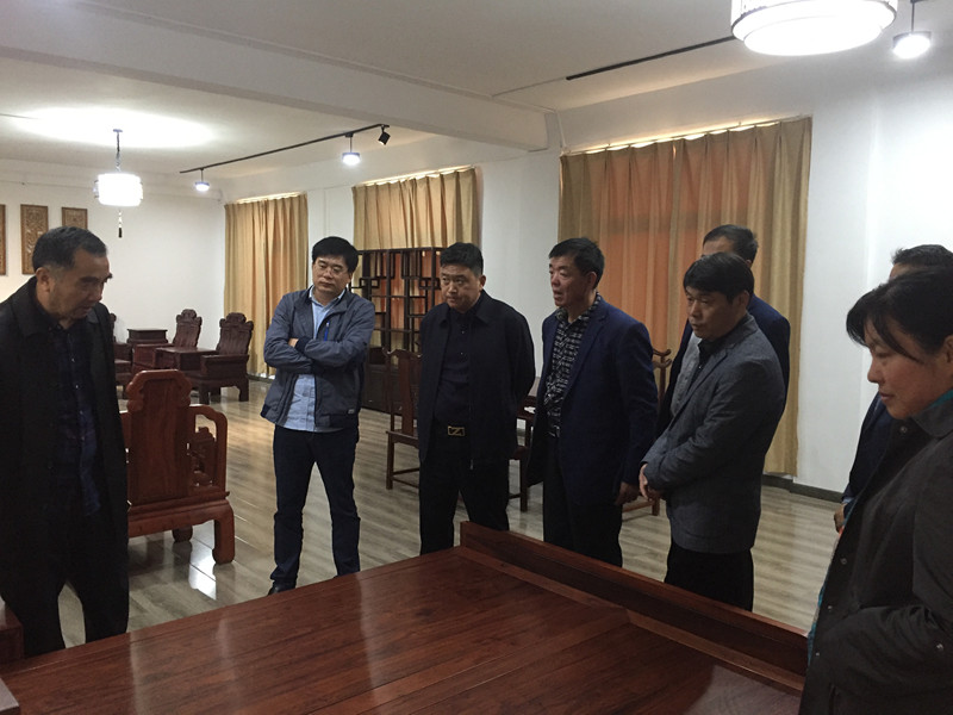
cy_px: 358
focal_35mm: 29
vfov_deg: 48.2
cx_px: 476
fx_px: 798
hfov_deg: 61.7
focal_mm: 4.15
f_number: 2.2
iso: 200
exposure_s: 1/33
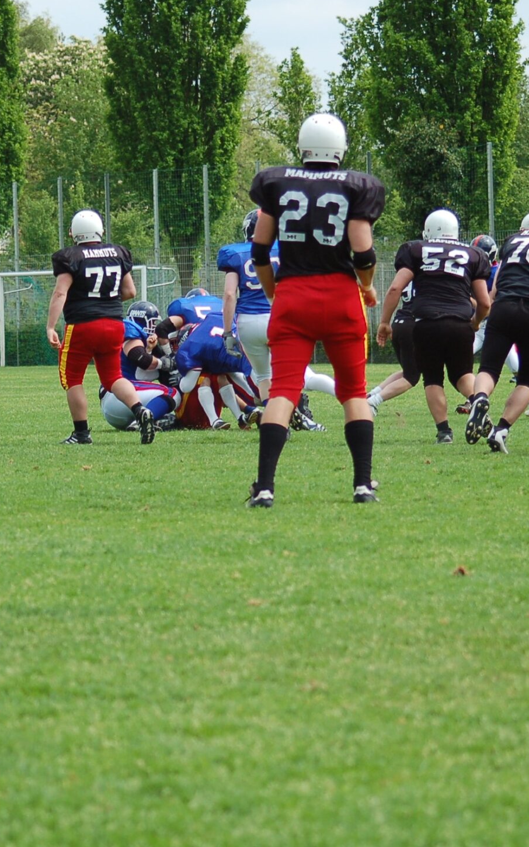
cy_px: 422
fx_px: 4381
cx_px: 232
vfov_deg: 11.0
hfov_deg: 6.9
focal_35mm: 190
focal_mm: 82
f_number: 4
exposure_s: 1/1000
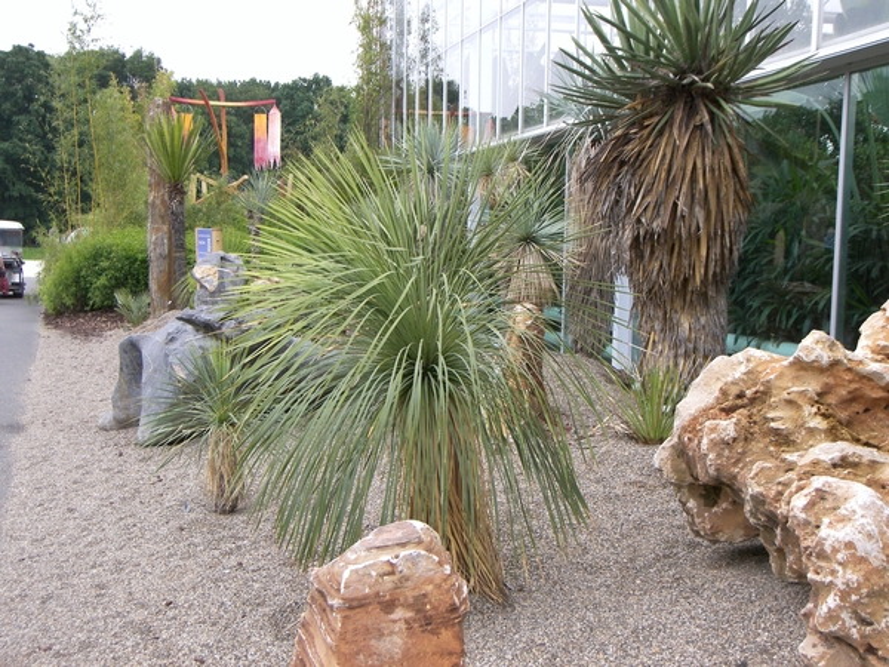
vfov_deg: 33.6
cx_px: 444
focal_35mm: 43
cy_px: 334
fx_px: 1104
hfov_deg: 43.9
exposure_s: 1/250
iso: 100
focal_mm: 8.9
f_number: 3.6
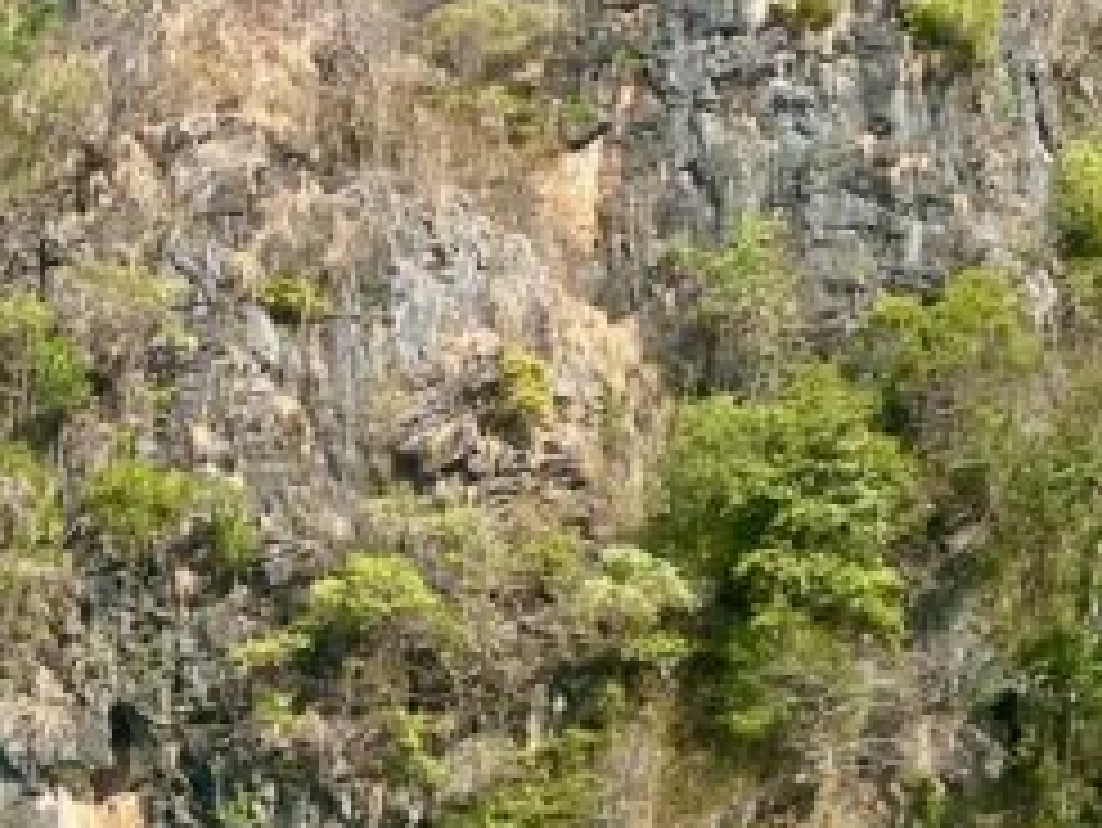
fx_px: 3376
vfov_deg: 12.3
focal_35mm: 106
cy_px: 1665
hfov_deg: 18.4
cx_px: 225
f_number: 1.8
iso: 32
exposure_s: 1/1330
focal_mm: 4.25
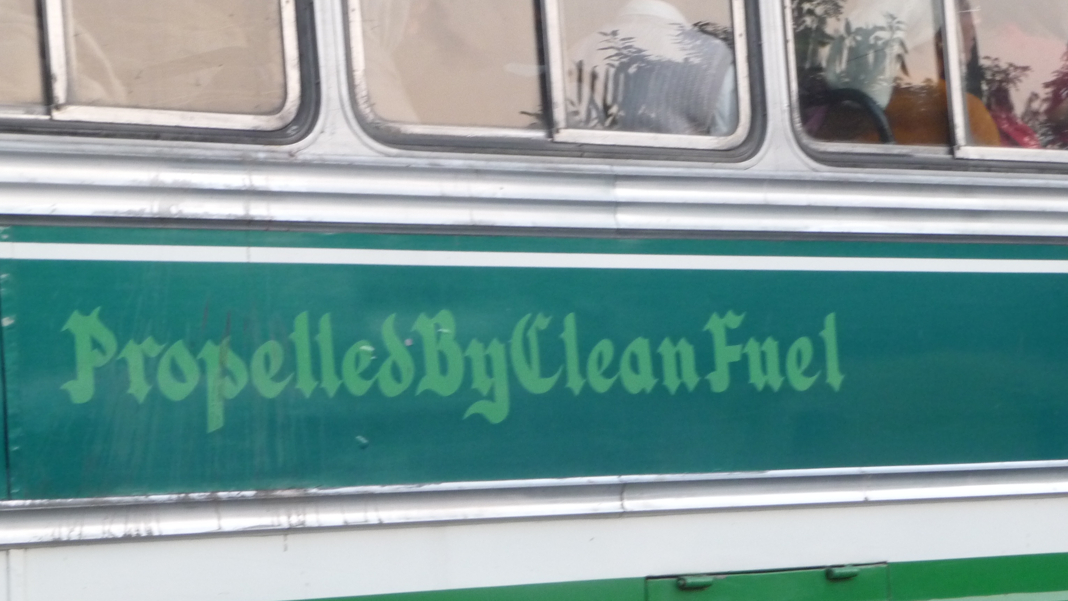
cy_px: 388
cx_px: 497
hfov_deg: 18.2
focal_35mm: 118
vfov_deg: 10.3
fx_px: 3342
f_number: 4.7
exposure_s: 1/50
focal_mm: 16.3
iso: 320
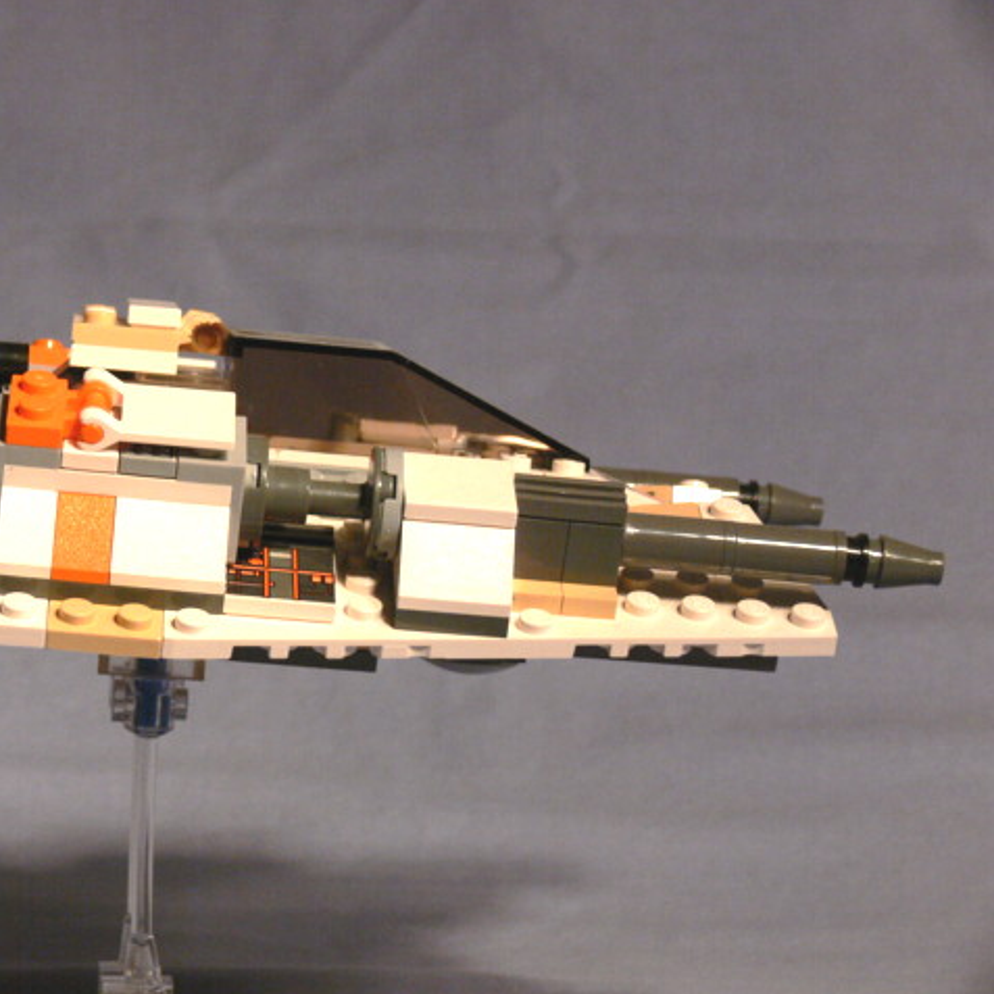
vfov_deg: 14.4
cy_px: 496
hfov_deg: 14.4
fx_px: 3931
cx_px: 331
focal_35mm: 121
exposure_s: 1/100
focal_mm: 21.5
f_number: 5
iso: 200
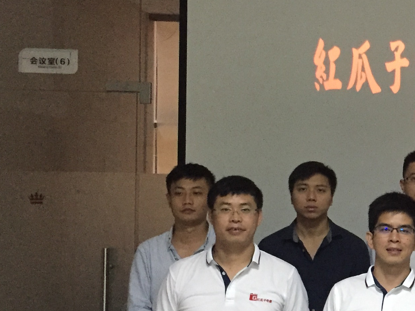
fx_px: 911
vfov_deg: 19.3
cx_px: 472
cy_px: 208
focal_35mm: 76
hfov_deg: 23.8
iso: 320
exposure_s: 1/17
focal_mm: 4.15
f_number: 2.2
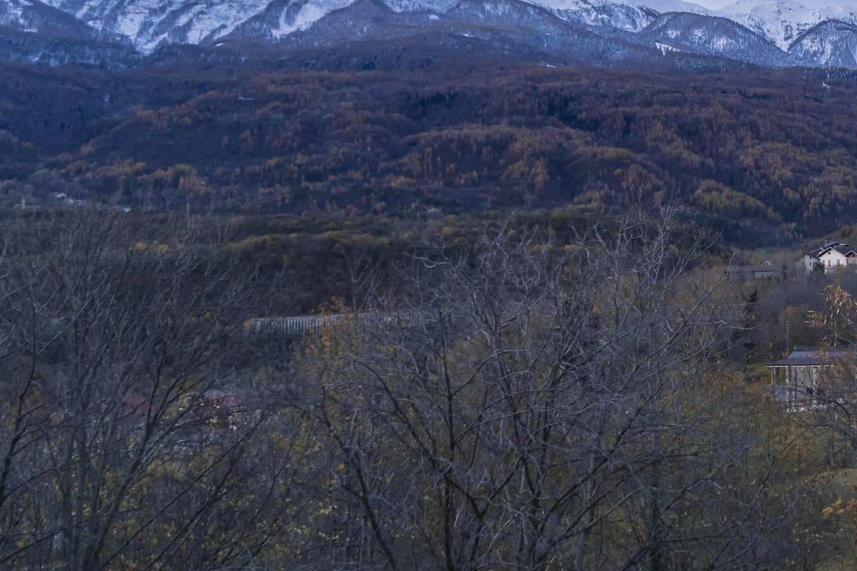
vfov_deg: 28.6
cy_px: 285
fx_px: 1119
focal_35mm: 47
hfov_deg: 40.0
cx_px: 699
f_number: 4
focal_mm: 18
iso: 1250
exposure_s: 1/50
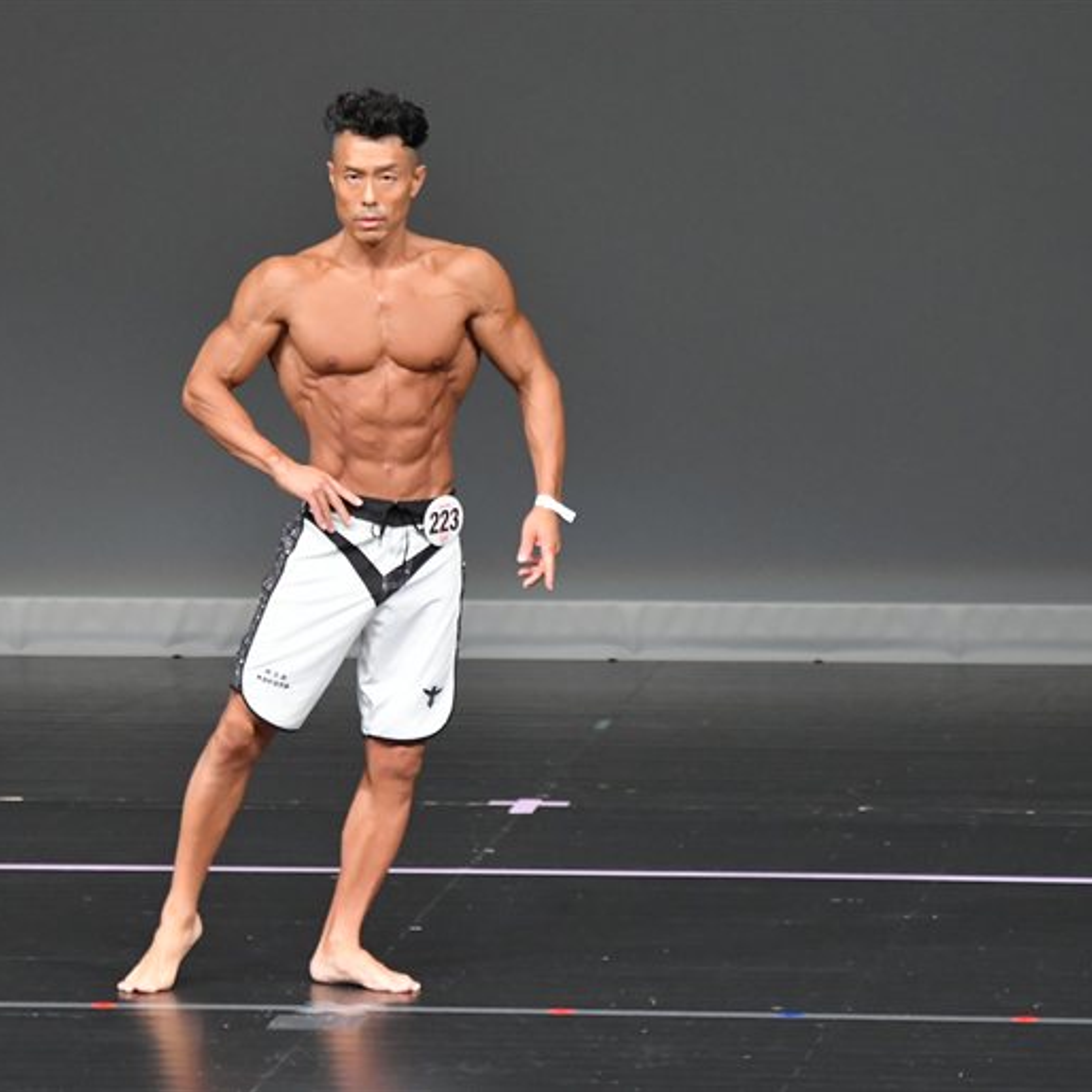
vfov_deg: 4.0
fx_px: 15775
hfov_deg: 4.0
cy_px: 546
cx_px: 371
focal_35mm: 442
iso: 5000
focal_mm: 230
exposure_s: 1/400
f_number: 5.6
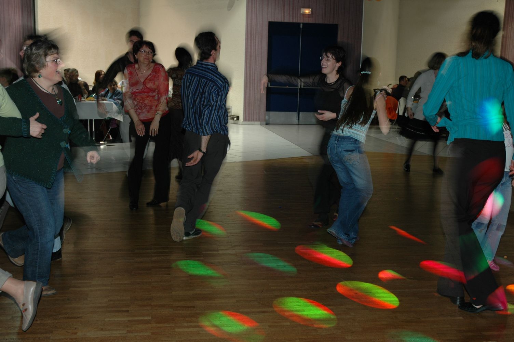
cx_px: 257
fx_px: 663
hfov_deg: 42.4
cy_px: 171
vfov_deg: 28.9
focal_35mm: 46
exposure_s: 1/6
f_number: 4
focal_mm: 31
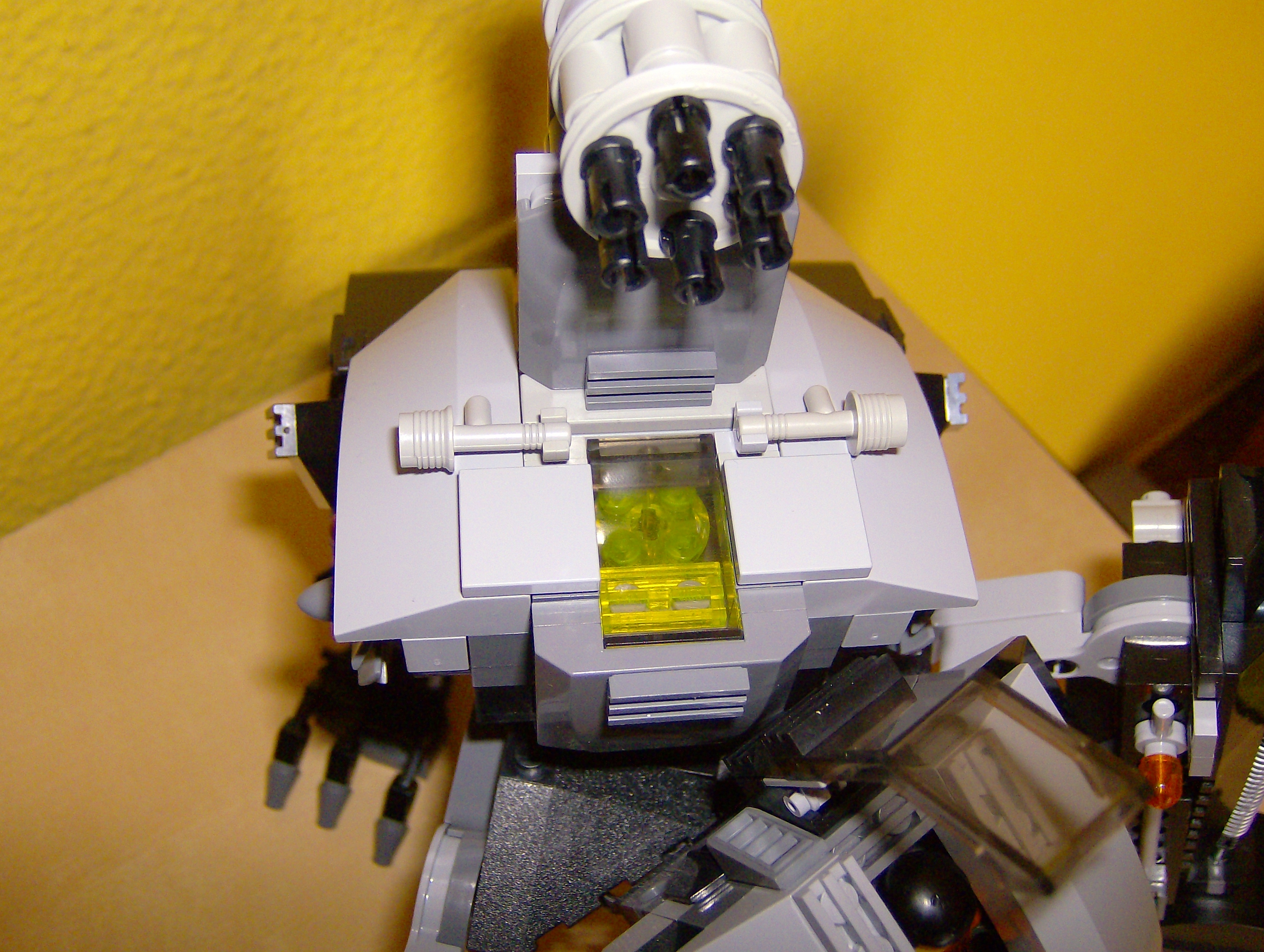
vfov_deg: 39.7
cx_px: 632
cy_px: 476
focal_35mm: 36
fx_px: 1316
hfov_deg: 51.3
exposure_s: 1/60
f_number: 2.8
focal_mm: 6
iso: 200
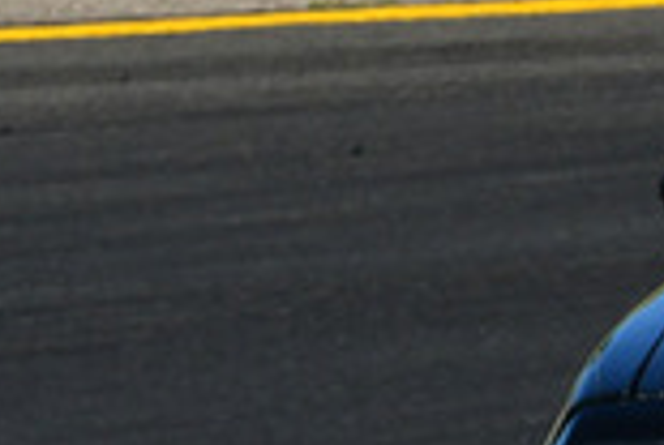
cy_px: 90
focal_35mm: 2701
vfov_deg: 0.5
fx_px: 49914
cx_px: 1679
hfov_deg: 0.8
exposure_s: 1/640
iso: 400
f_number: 13
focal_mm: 350
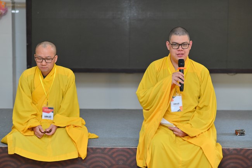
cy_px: 84
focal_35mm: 85
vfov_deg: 16.1
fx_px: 595
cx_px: 126
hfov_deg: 23.9
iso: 400
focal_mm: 85
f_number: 2.5
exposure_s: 1/200
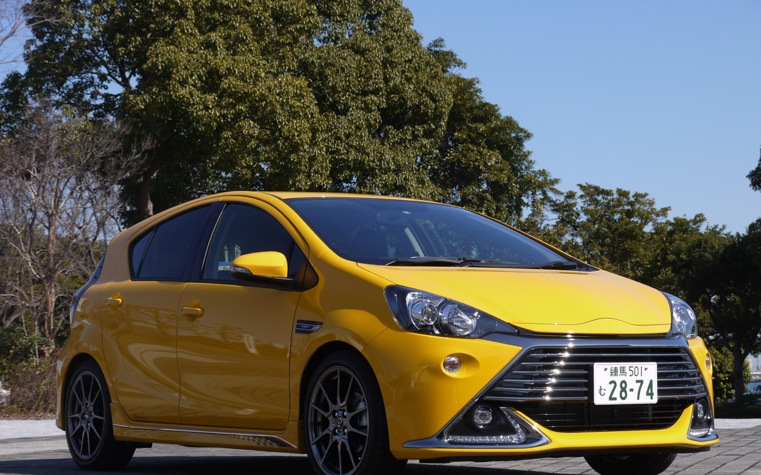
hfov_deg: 23.0
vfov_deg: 14.5
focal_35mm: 90
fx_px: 1866
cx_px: 382
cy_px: 276
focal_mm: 42
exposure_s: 1/320
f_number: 9
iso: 100
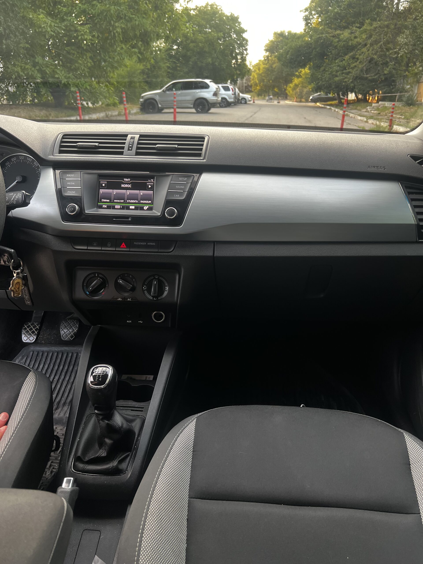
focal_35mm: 26
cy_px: 282
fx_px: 424
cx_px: 212
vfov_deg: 67.3
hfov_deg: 53.1
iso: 125
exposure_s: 1/121
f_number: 1.5
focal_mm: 5.7
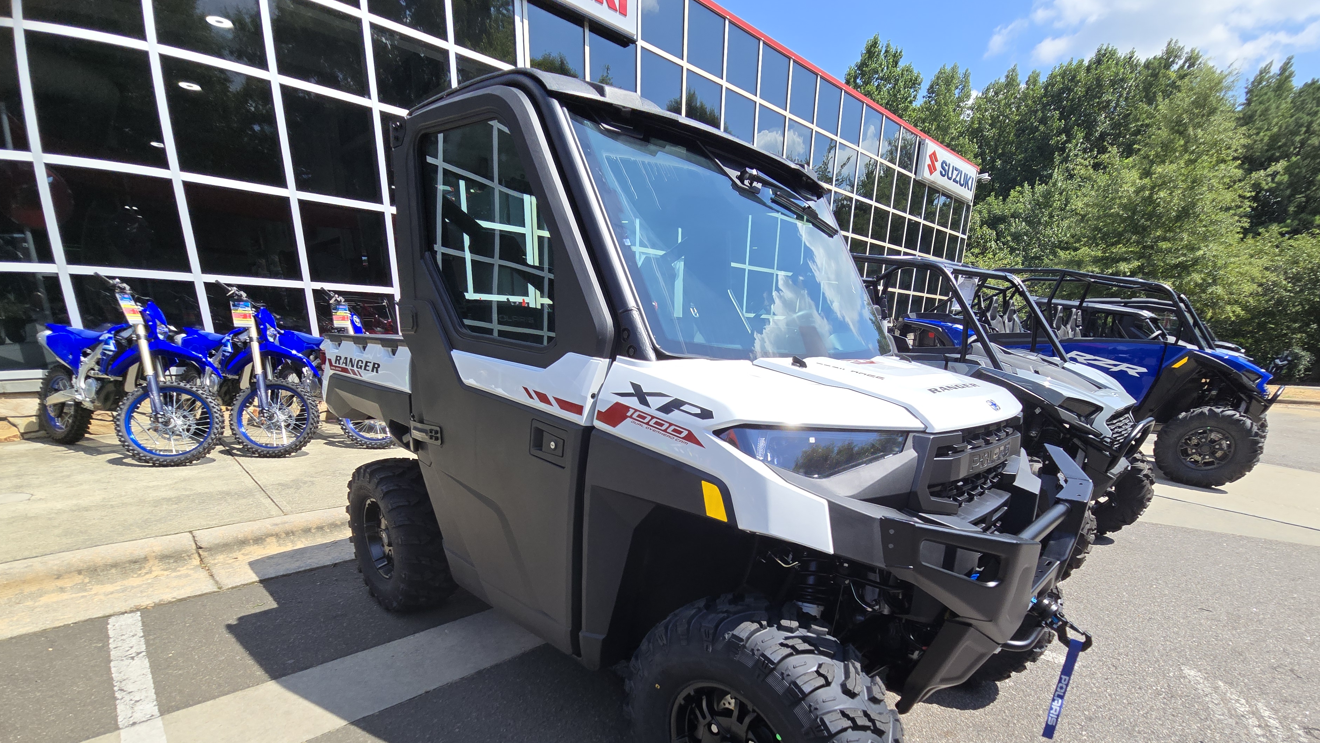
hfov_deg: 103.0
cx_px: 677
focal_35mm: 15
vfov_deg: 67.6
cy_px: 522
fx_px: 525
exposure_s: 1/1809
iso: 50
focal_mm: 2.2
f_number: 2.2
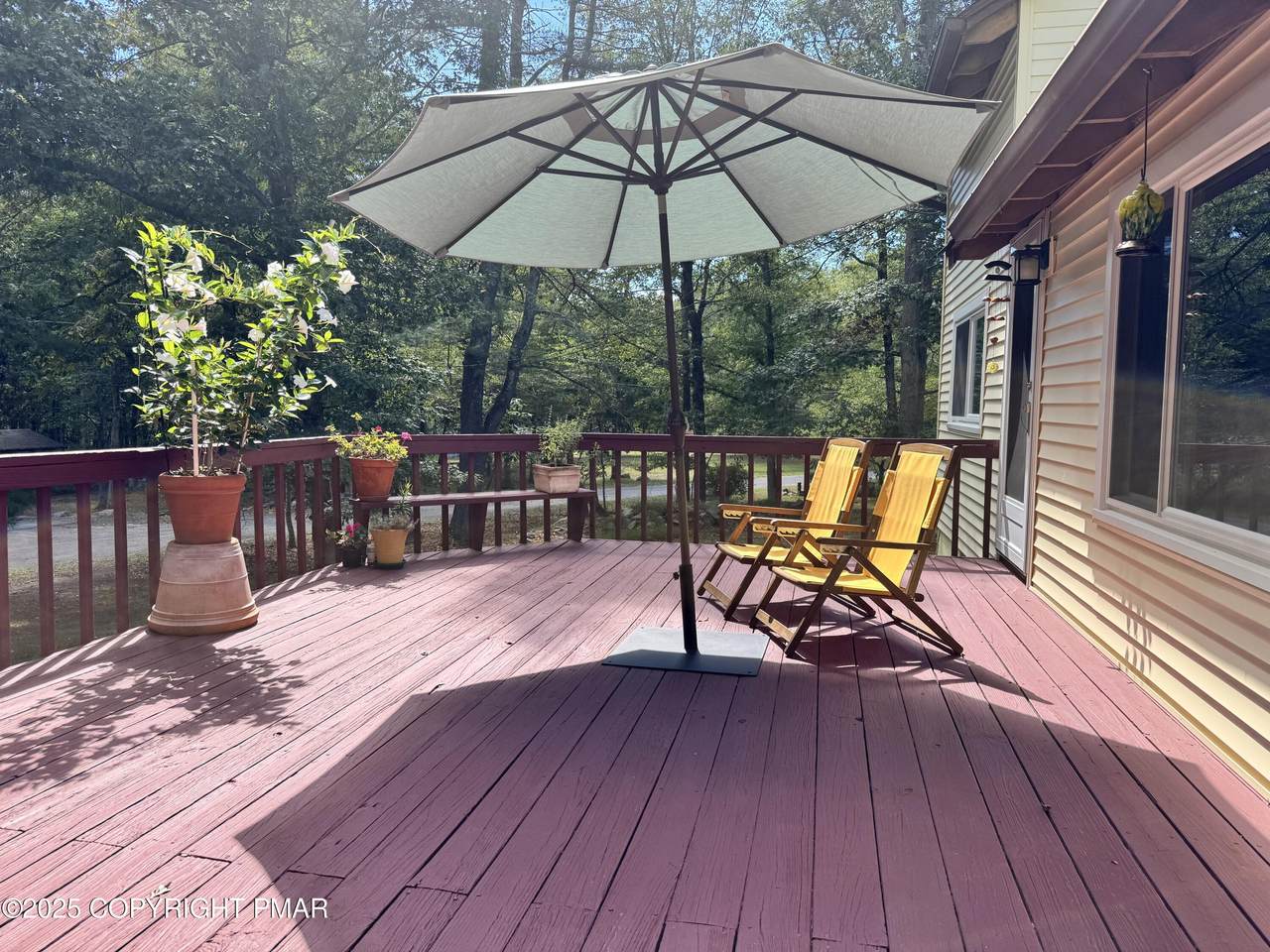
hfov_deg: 71.6
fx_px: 881
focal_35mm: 24
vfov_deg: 56.8
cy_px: 476
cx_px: 635
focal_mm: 6.76
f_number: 1.78
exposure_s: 1/693
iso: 80
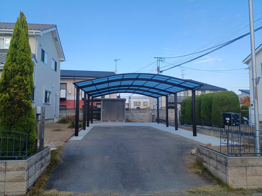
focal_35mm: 27
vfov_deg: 51.4
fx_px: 204
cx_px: 131
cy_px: 98
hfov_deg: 65.3
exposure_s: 1/725
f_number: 1.9
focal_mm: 3.58
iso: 40
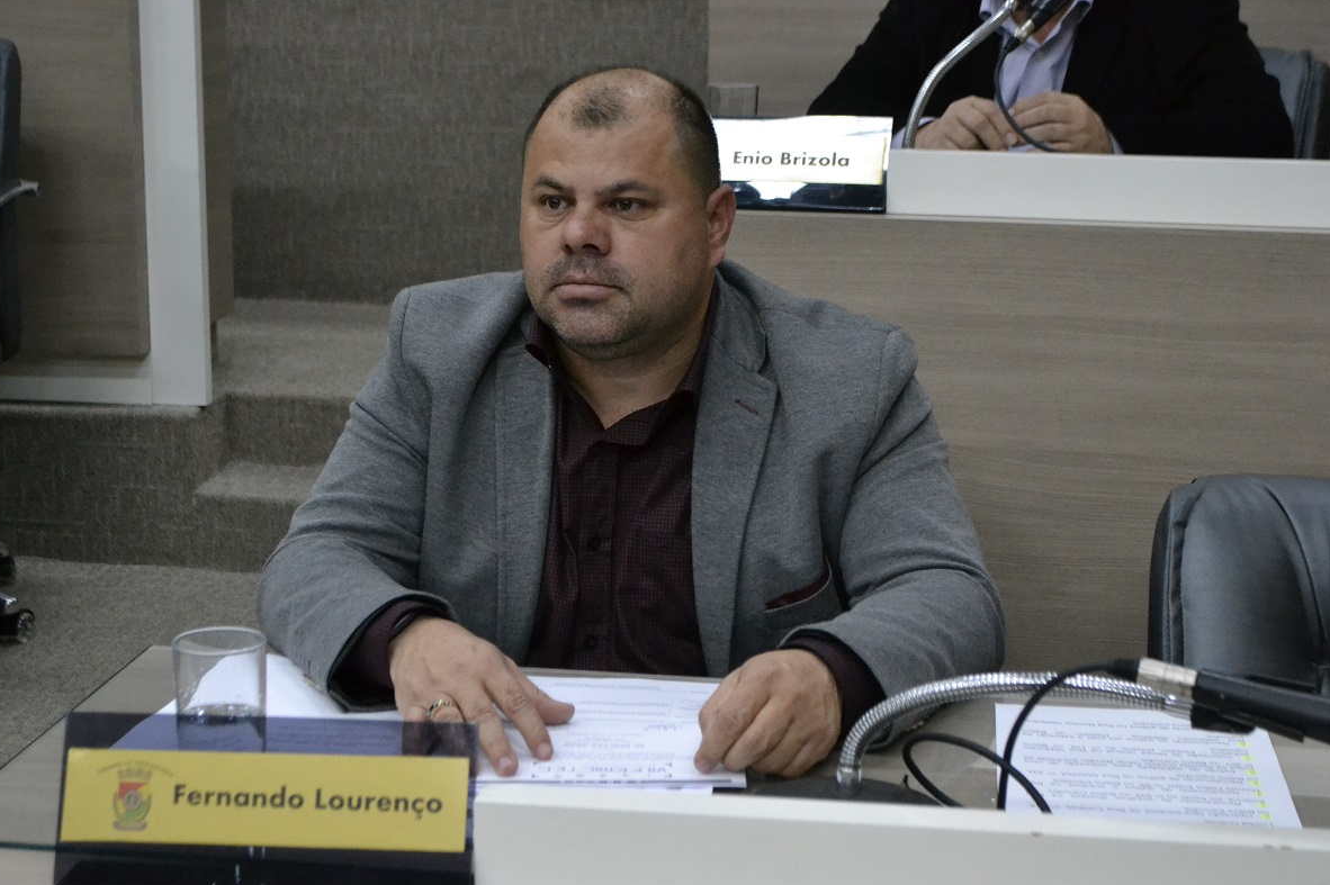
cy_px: 440
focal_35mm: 66
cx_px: 623
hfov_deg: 30.5
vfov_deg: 20.6
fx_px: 2437
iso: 3200
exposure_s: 1/100
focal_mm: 40
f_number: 5.3
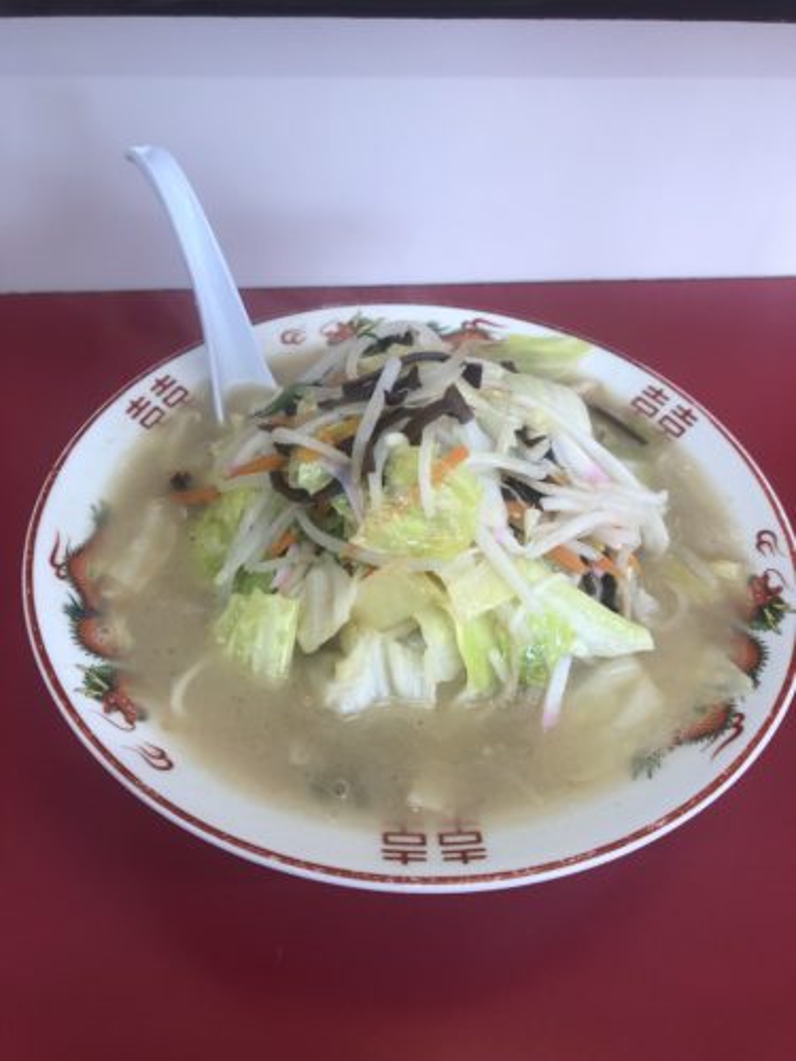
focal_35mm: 28
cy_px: 530
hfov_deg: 49.7
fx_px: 858
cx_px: 398
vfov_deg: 63.4
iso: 25
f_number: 1.8
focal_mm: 3.99
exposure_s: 1/30
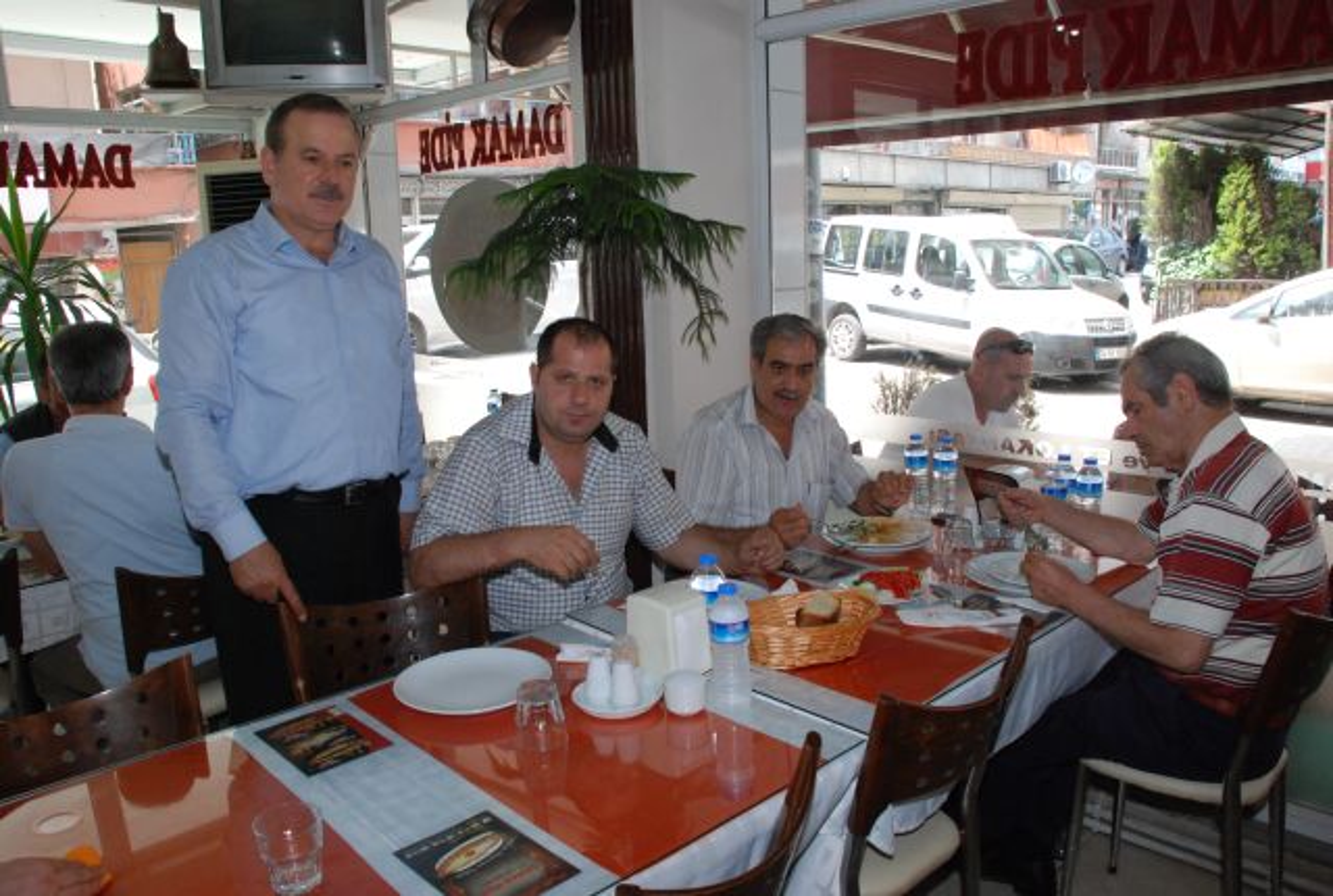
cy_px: 448
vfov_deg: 48.2
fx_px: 1002
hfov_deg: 67.3
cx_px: 666
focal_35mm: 27
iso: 1000
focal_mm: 18
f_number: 7.1
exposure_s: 1/200
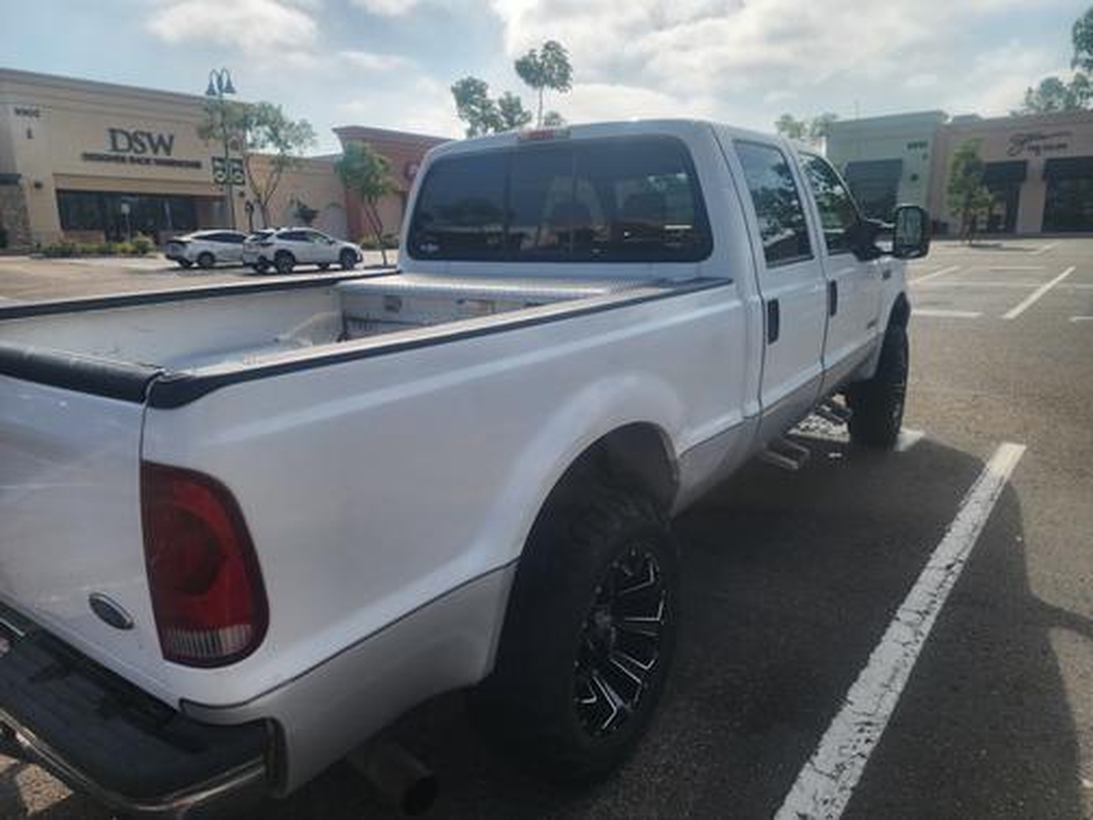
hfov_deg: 73.9
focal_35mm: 23
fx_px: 726
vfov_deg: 58.9
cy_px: 410
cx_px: 546
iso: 12
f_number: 1.8
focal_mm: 6.4
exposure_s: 1/1208
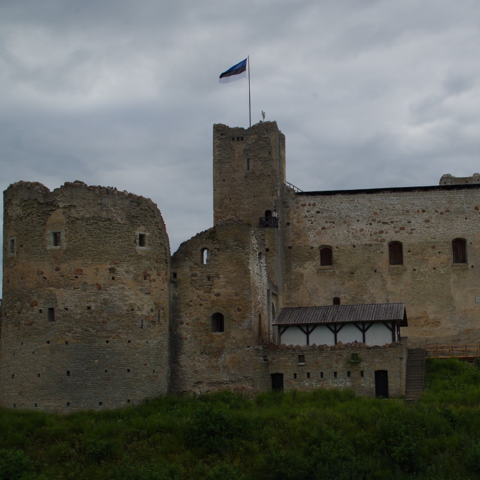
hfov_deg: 27.0
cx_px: 346
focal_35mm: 63
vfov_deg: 27.3
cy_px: 239
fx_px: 988
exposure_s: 1/160
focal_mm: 33
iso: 160
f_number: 11
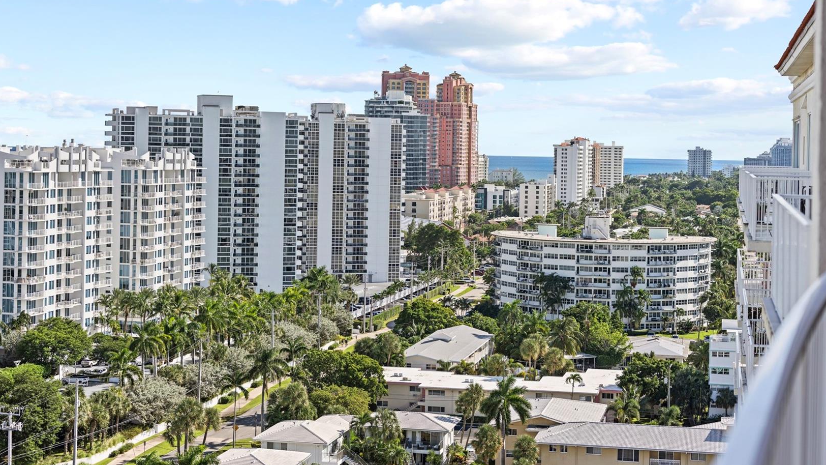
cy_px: 140
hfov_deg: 31.9
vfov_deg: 18.2
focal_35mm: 66
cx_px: 401
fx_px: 1446
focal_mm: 50
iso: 64
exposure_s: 1/1000
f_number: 2.5
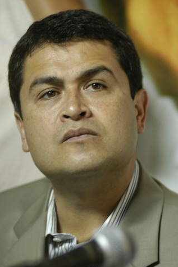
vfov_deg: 9.4
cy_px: 134
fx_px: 1627
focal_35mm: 220
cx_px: 89
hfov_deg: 6.3
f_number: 2.8
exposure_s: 1/20
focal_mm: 145
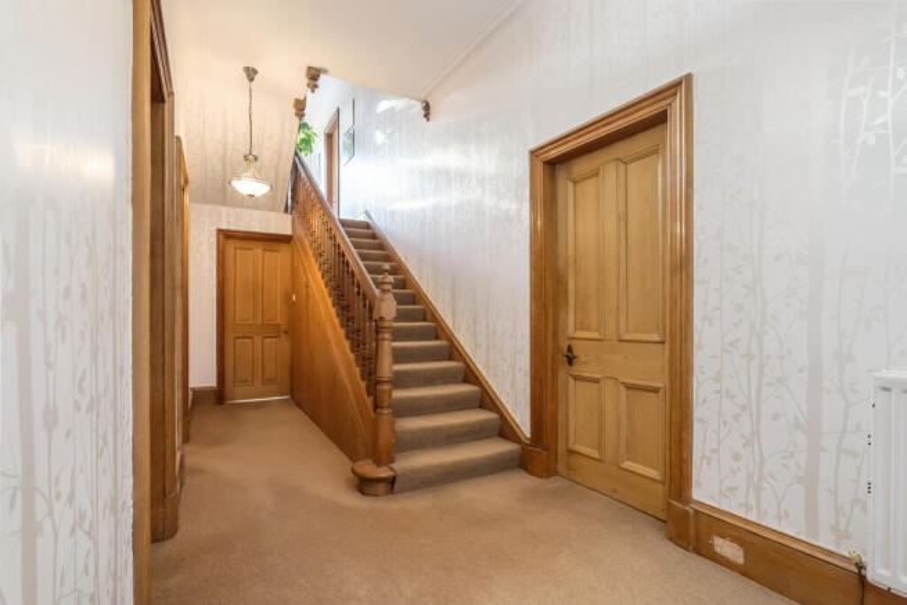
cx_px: 454
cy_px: 302
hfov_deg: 96.7
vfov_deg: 73.8
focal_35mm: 16
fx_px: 403
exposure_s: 1/50
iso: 3200
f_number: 7.1
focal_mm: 16
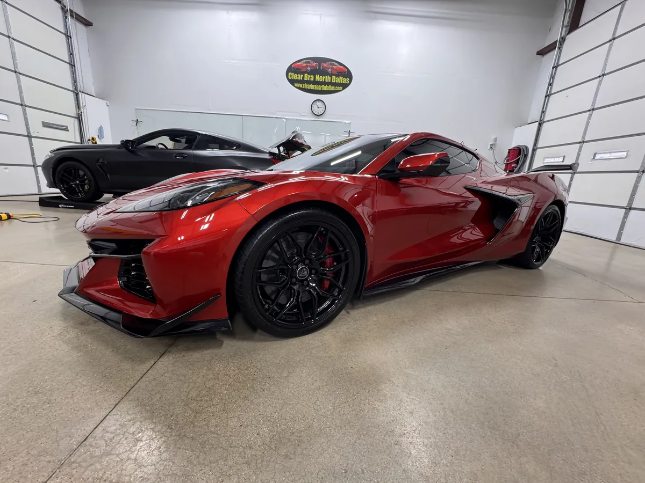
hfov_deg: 102.1
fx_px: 261
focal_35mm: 14
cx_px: 322
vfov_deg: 85.7
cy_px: 242
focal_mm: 2.22
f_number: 2.2
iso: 320
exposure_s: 1/60
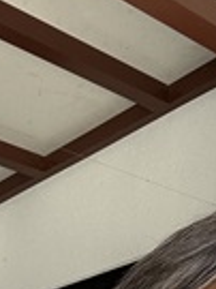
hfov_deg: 16.5
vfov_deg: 20.3
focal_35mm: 89
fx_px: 742
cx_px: 150
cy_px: 370
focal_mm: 2.69
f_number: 1.9
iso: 20
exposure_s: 1/122
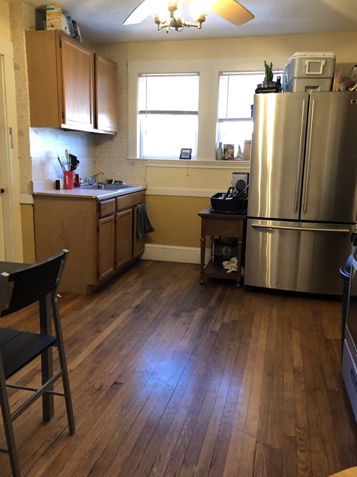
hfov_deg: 48.2
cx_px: 176
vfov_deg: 61.7
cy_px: 244
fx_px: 399
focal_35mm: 29
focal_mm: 4
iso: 64
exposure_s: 1/15
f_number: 1.8
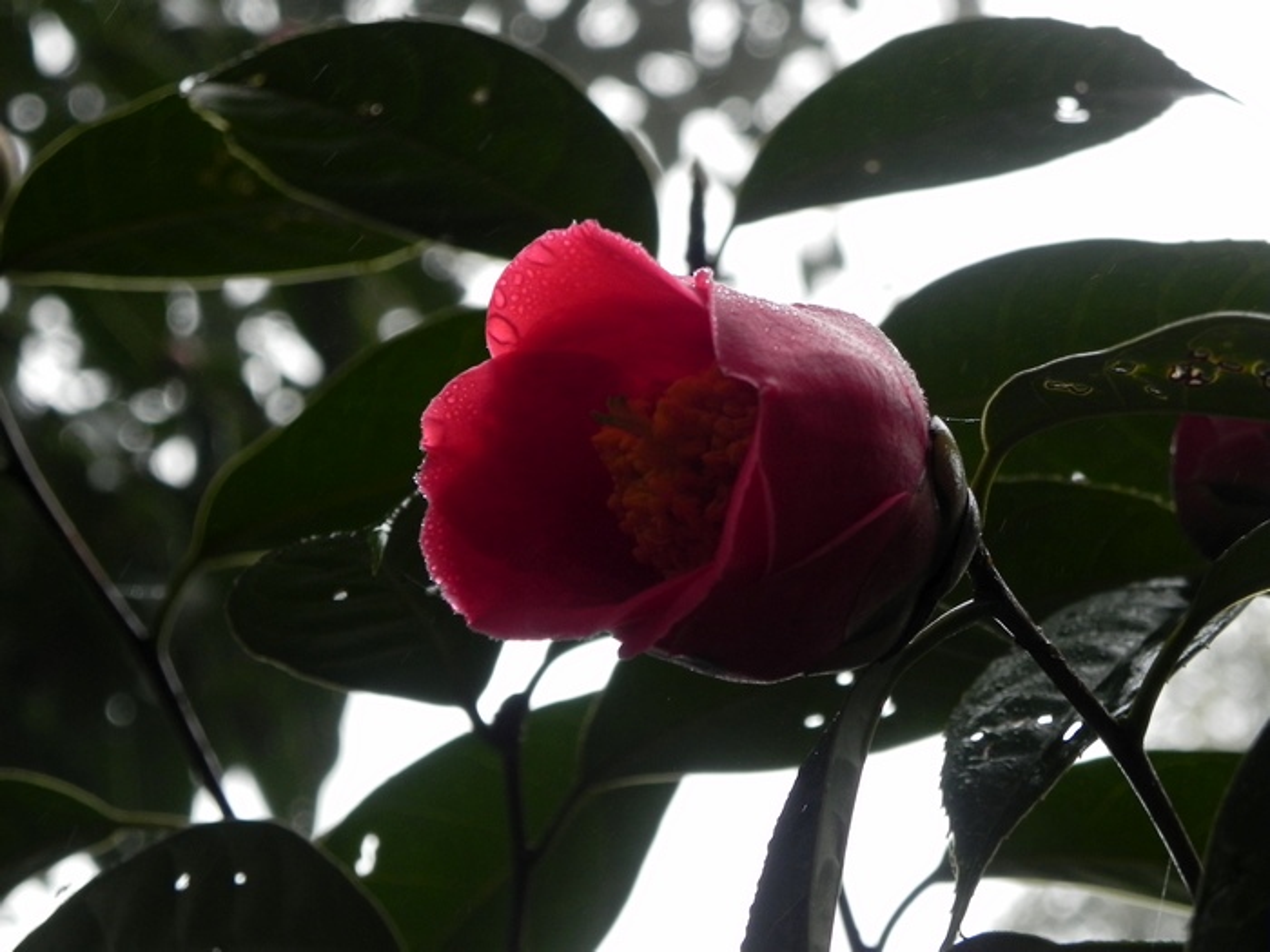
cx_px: 635
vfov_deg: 14.1
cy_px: 476
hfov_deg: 18.7
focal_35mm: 105
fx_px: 3852
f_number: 4
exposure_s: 1/124
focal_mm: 18.8
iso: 210
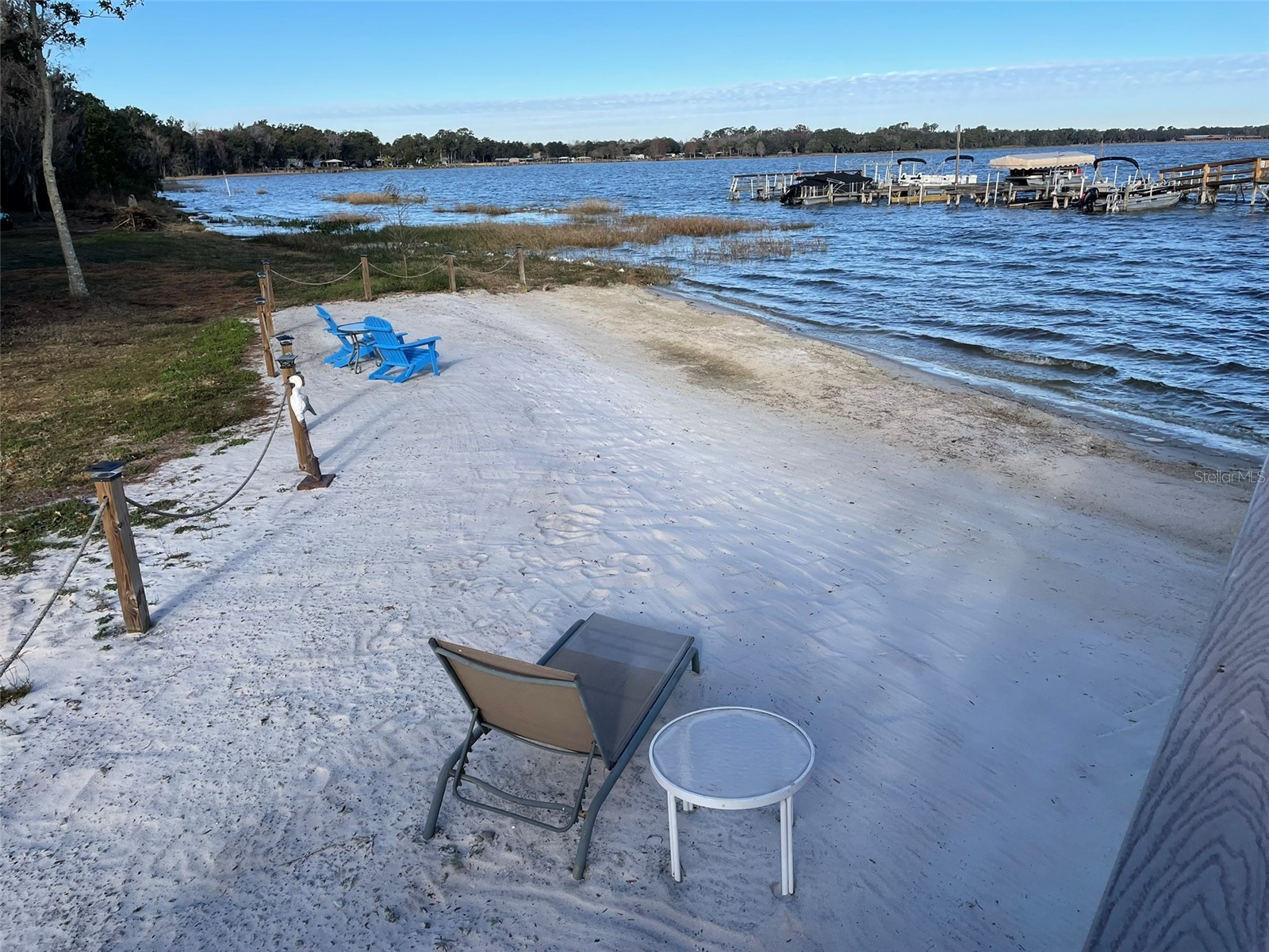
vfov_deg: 53.1
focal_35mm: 26
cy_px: 476
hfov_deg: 67.3
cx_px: 634
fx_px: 953
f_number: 1.6
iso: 32
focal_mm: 4.2
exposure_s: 1/2451
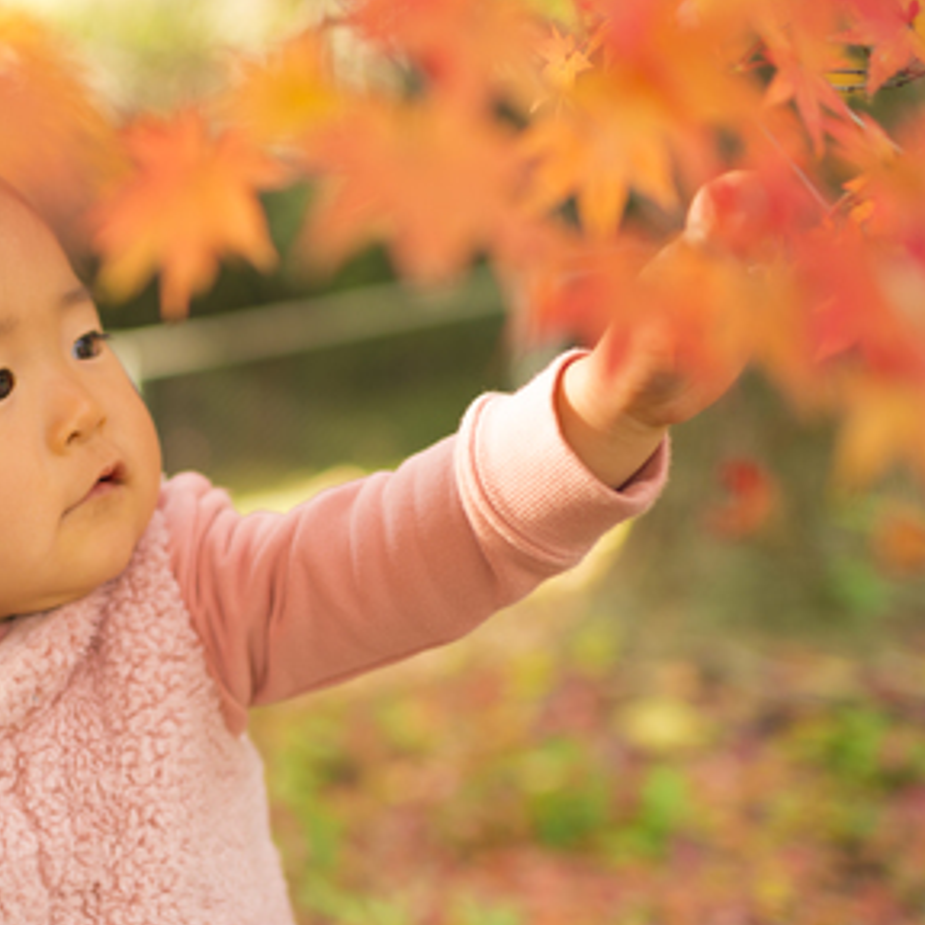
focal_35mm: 66
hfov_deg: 25.1
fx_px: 1995
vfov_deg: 26.1
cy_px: 535
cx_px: 48
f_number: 2
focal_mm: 35
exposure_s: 1/400
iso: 100
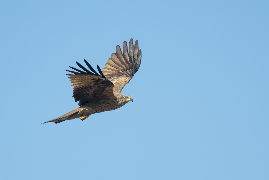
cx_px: 134
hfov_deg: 2.7
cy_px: 90
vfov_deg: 1.8
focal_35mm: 750
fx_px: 5604
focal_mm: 500
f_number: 7.1
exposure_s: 1/2500
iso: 1250
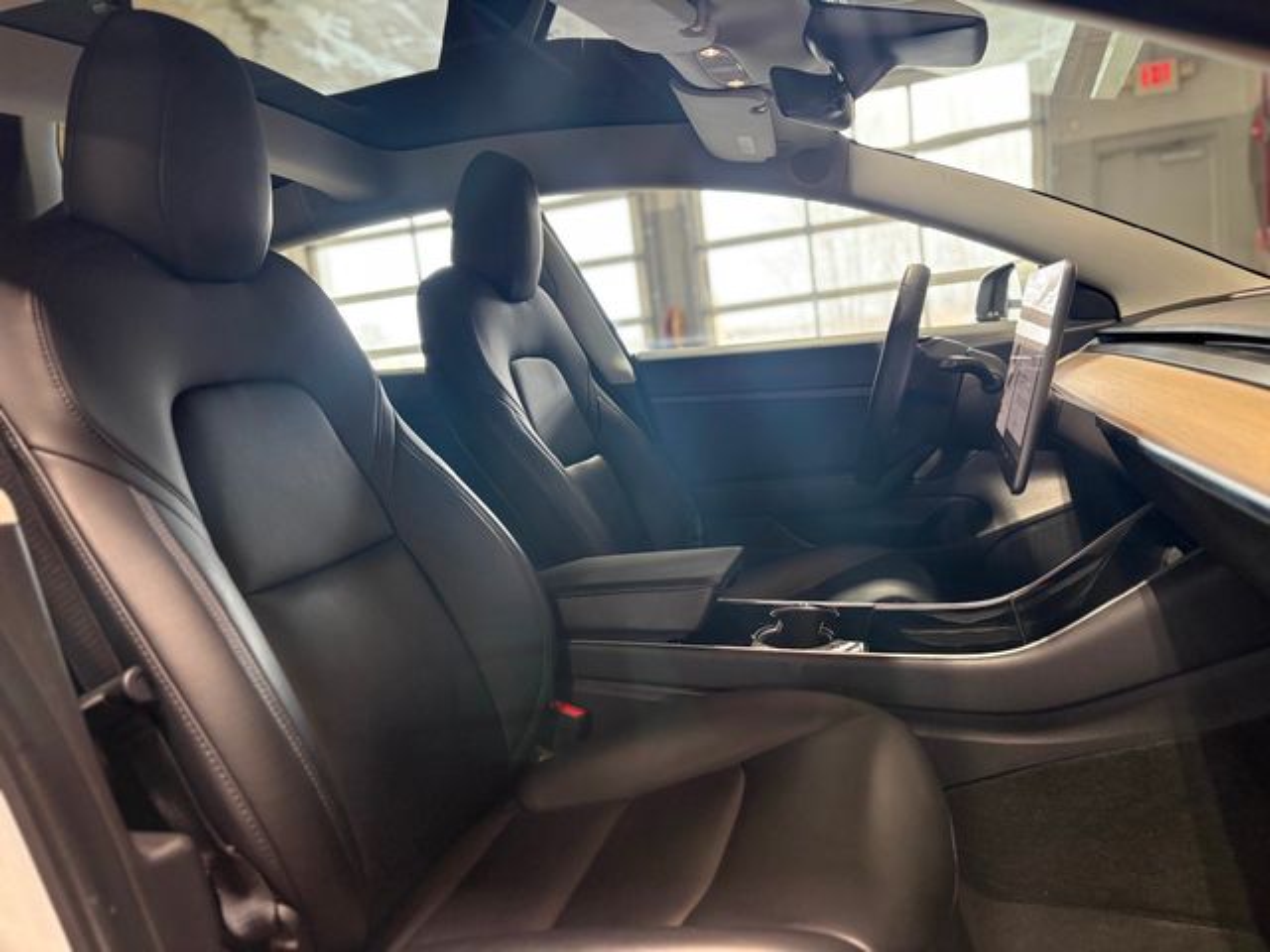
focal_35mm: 26
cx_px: 635
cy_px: 476
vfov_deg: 53.1
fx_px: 954
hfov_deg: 67.3
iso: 200
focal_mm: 5.96
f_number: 1.6
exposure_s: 1/60
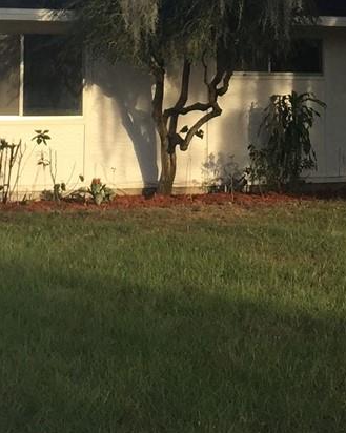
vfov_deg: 16.5
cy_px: -127
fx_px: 1410
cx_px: 184
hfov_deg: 14.0
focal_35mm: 110
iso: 32
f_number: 2.2
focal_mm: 4.15
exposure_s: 1/860
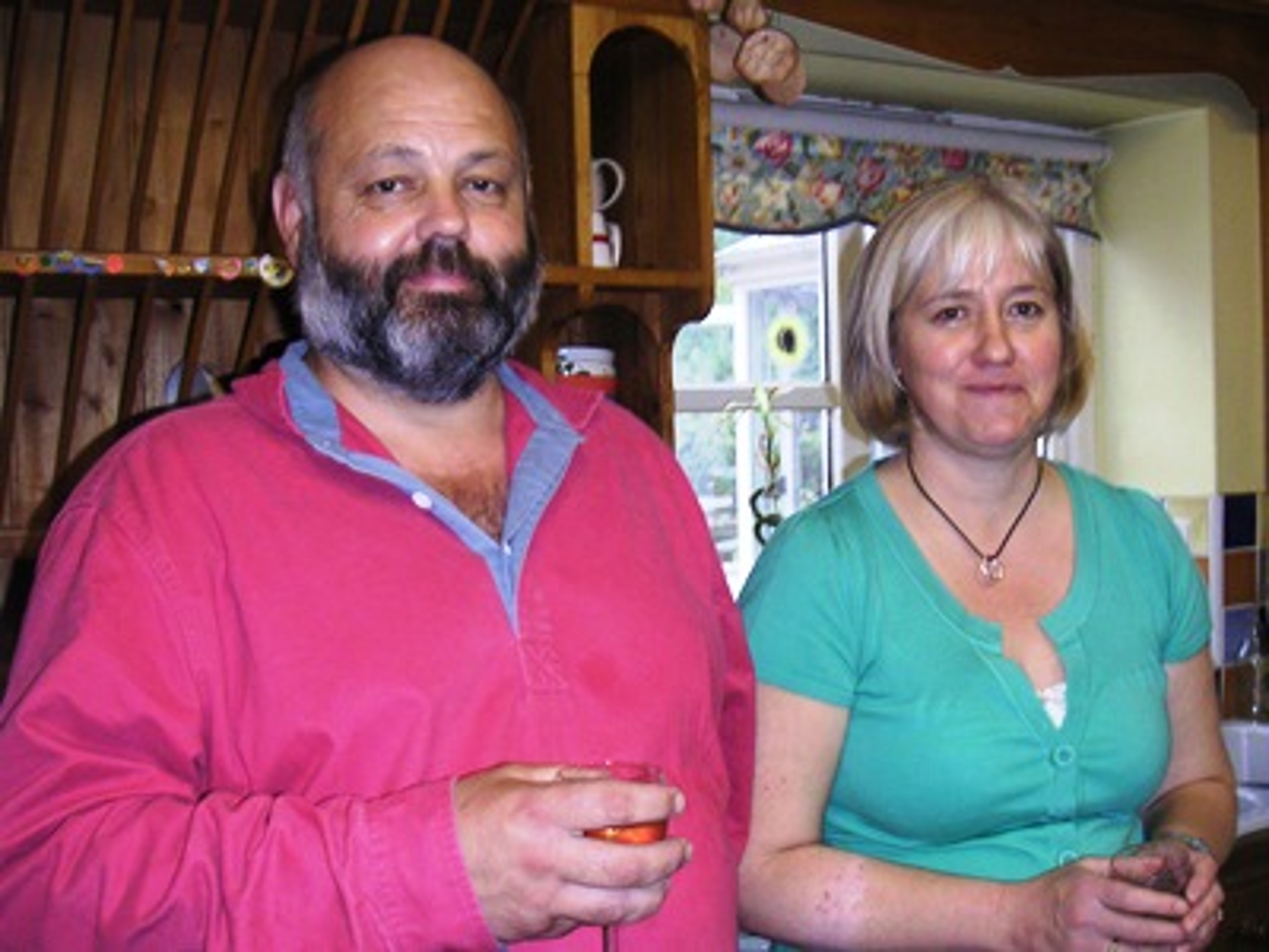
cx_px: 634
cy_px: 476
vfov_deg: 37.7
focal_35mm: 38
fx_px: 1393
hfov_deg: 49.0
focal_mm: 6
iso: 160
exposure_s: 1/45
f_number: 2.8
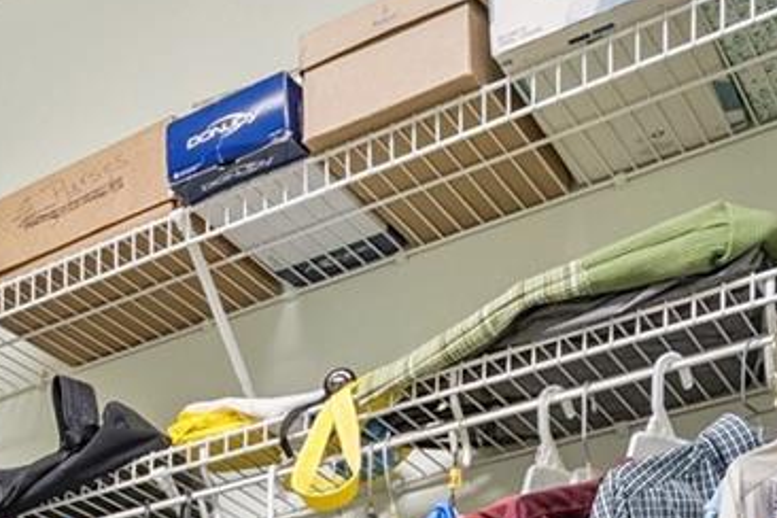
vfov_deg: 15.0
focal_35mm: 70
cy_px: 1104
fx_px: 1511
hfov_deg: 25.0
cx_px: -236
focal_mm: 16
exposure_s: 1/50
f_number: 7.1
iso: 1600
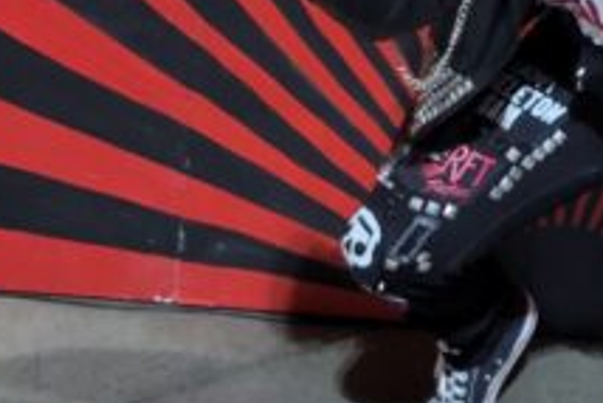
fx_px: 1626
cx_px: 682
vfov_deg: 13.2
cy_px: -234
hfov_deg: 20.0
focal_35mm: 97
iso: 250
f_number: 1.8
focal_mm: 5.4
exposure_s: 1/43
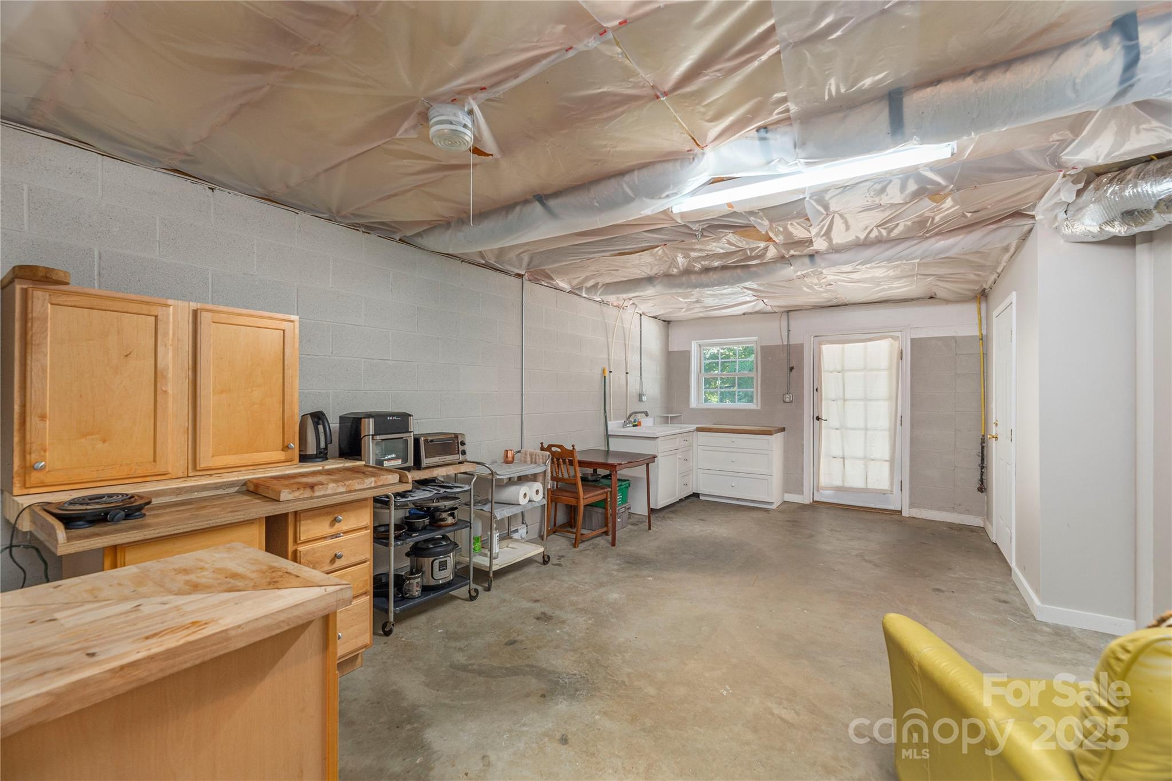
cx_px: 586
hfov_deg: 104.3
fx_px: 456
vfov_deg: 81.2
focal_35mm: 14
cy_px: 390
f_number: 7.1
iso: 320
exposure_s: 1/80
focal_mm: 14
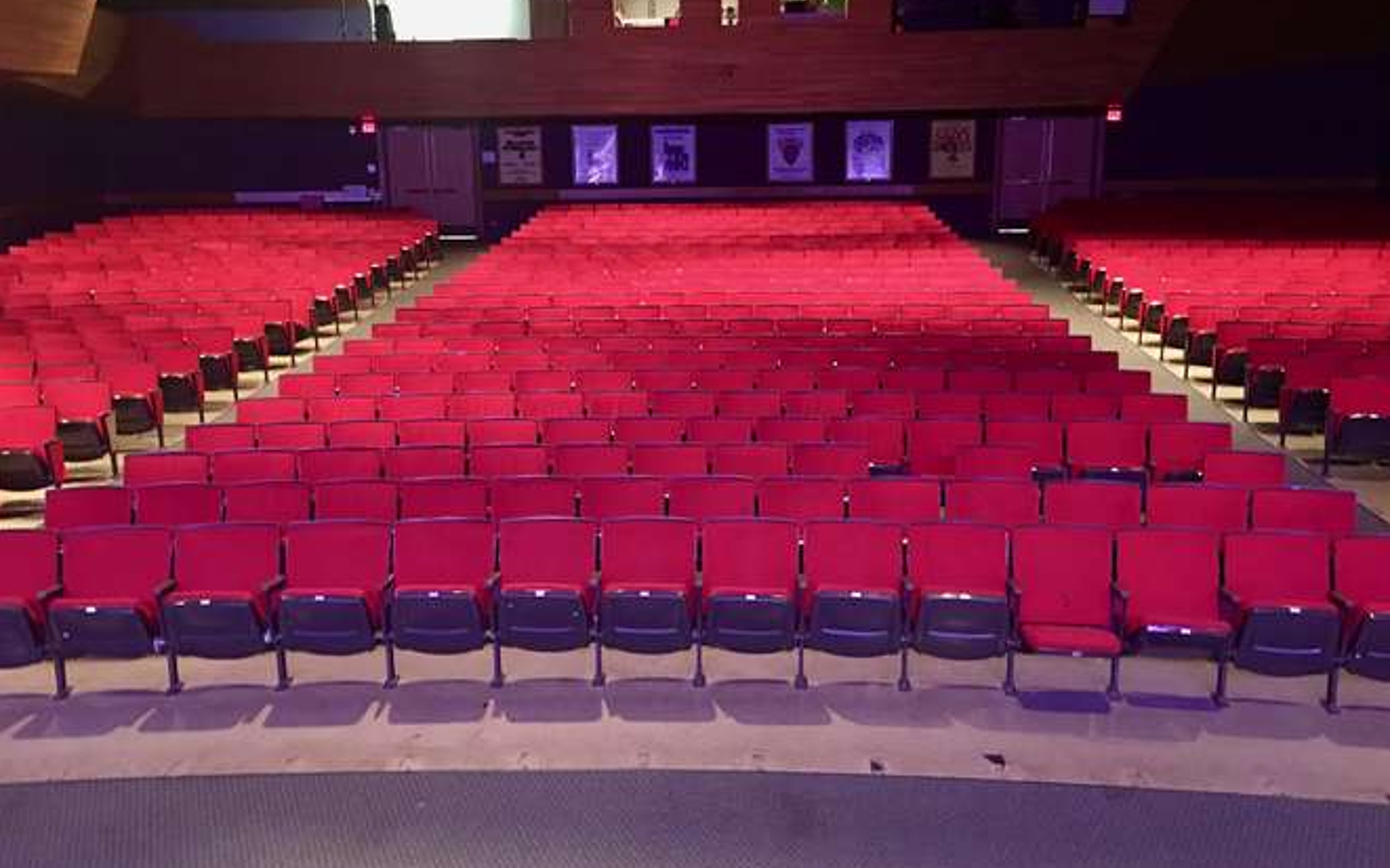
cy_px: 410
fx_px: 1174
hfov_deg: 61.2
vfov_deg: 40.6
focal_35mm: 31
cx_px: 697
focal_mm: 4.15
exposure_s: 1/4
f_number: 2.2
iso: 125
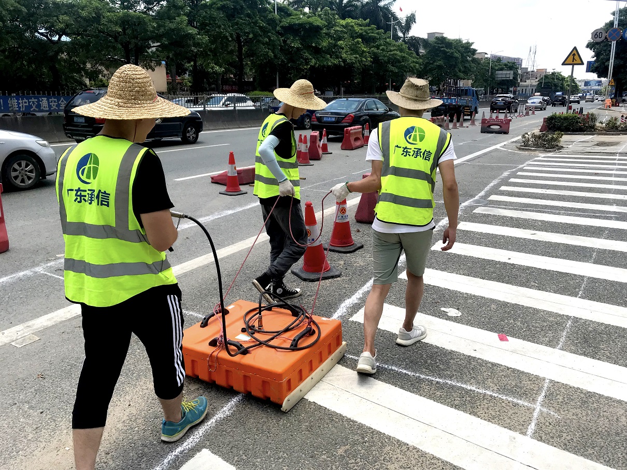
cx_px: 314
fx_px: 507
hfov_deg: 63.4
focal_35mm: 28
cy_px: 235
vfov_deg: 49.8
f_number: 1.8
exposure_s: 1/1916
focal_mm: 3.99
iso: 20
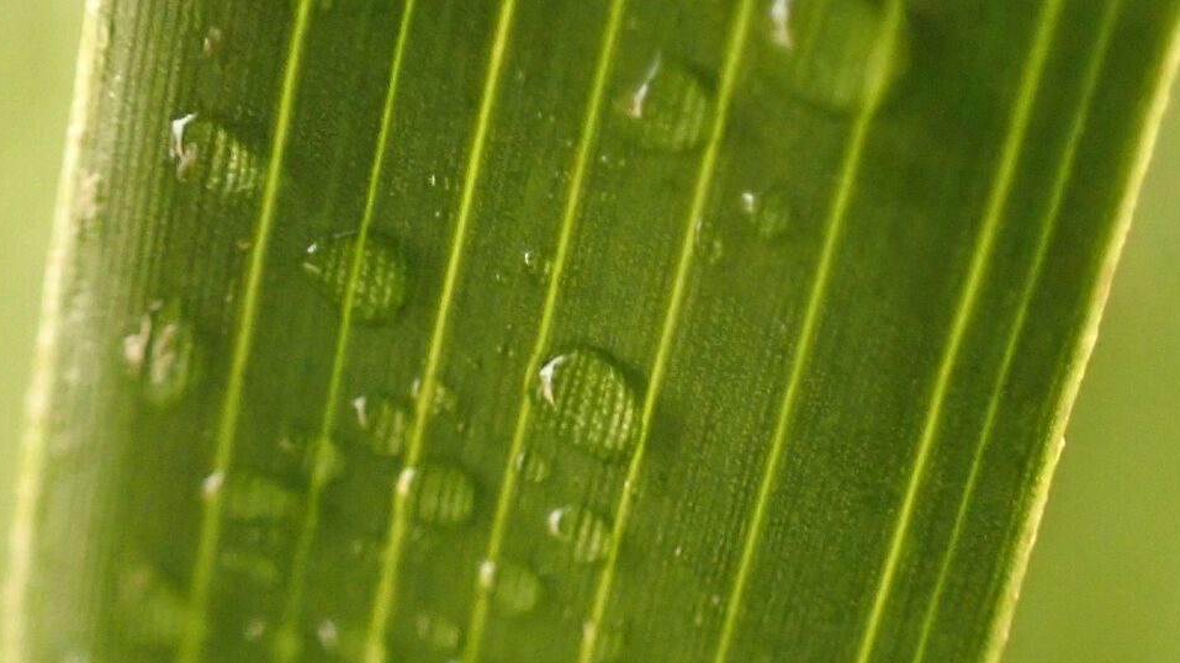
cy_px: 261
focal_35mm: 82
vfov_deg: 14.7
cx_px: 800
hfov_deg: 25.7
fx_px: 2565
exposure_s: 1/125
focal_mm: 5.4
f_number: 2.3
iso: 800
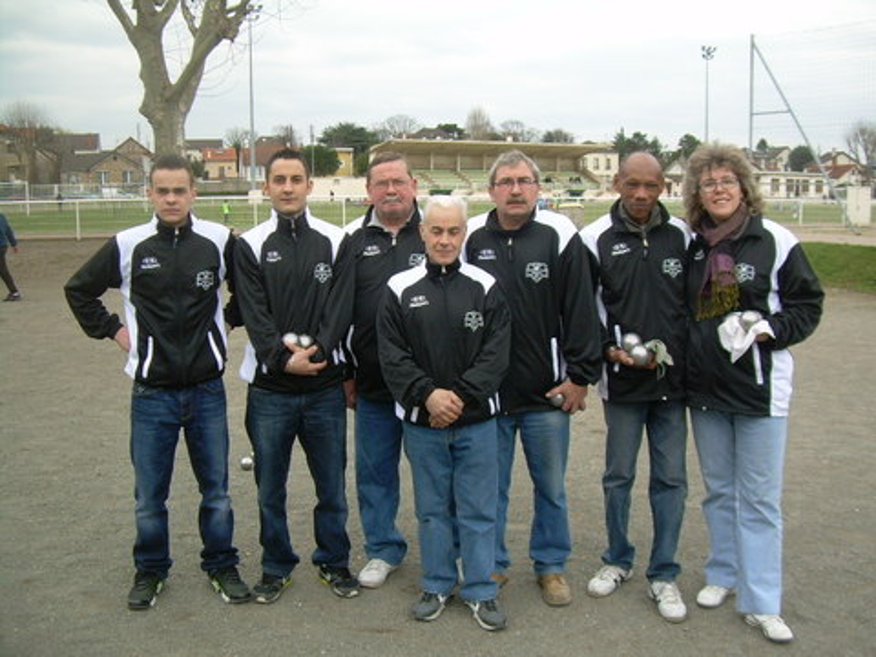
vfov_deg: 37.7
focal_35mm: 38
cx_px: 438
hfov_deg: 49.0
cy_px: 328
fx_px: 962
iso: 50
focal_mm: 6.3
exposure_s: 1/162
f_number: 2.8
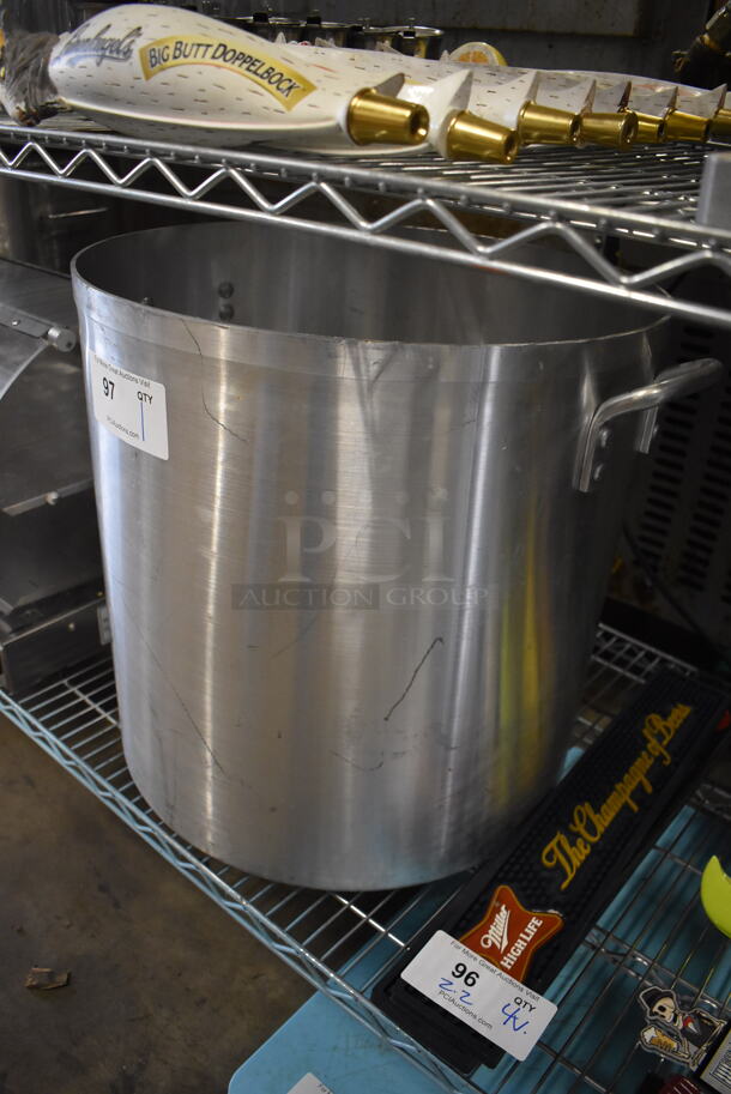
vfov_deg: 67.3
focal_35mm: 27
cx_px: 366
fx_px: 821
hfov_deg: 48.0
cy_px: 547
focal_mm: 18
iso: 2500
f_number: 3.5
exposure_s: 1/125
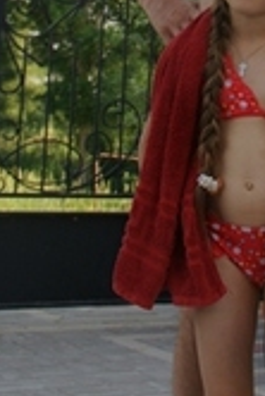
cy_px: -103
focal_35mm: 114
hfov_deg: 11.9
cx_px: 279
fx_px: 1256
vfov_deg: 17.0
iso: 200
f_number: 5.6
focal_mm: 28
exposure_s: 1/250
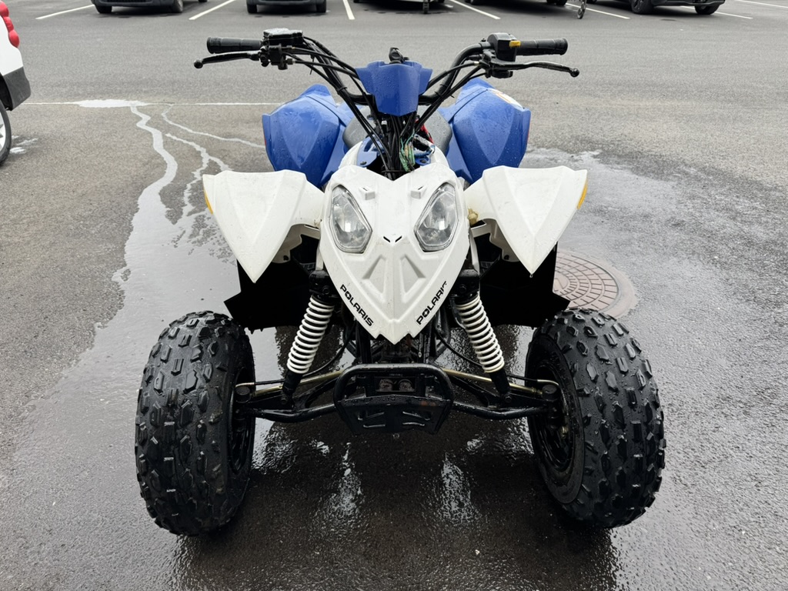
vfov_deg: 56.8
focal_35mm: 24
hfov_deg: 71.6
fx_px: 546
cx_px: 394
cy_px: 296
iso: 80
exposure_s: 1/577
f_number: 1.78
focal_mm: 6.76
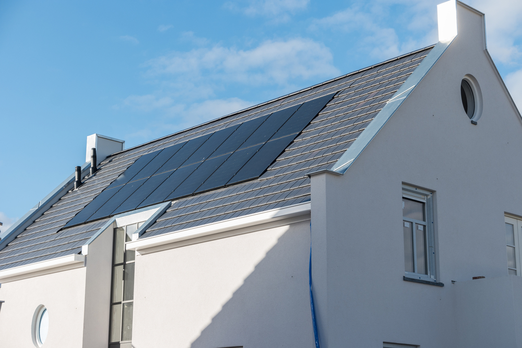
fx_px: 957
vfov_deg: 20.6
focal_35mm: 66
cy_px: 174
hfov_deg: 30.5
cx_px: 261
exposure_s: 1/125
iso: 200
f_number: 8
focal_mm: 43
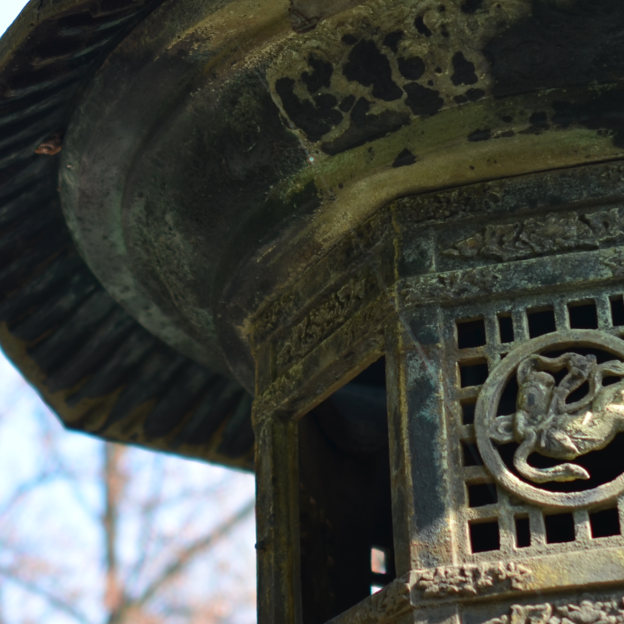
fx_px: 1937
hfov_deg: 18.3
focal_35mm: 95
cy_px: 161
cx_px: 234
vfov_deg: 18.2
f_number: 1.8
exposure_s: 1/800
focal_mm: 28
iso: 100
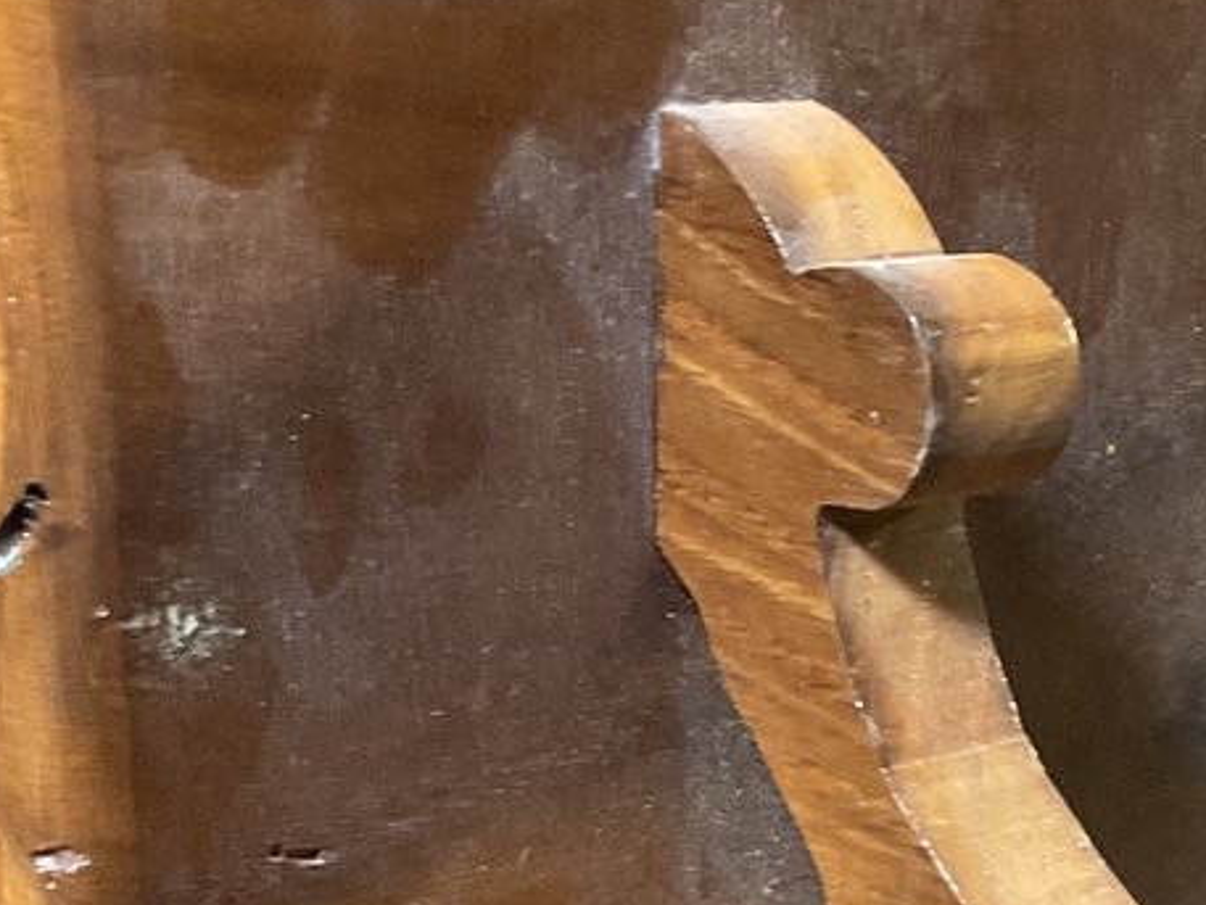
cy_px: 1080
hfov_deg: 19.9
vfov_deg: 14.9
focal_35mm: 96
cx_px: 1160
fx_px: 3345
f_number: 1.8
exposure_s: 1/40
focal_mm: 3
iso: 200
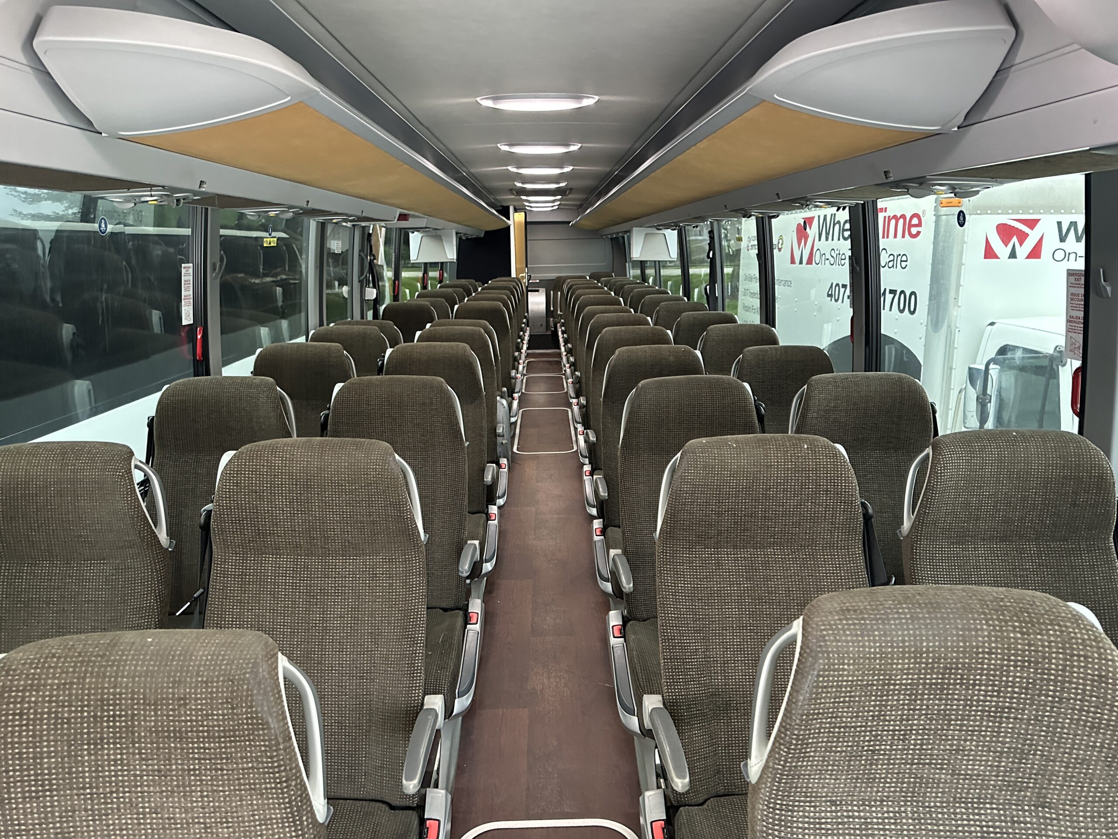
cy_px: 420
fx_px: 775
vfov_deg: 56.8
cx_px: 559
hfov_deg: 71.6
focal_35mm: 24
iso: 1000
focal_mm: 6.86
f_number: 1.78
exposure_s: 1/45
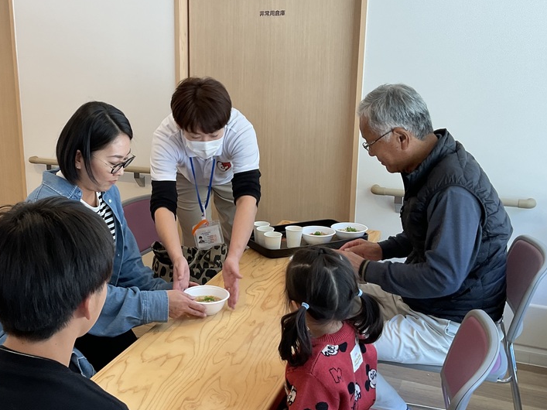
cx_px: 190
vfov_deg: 35.1
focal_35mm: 41
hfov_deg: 45.2
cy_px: 193
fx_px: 648
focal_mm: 3
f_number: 1.8
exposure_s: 1/50
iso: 40
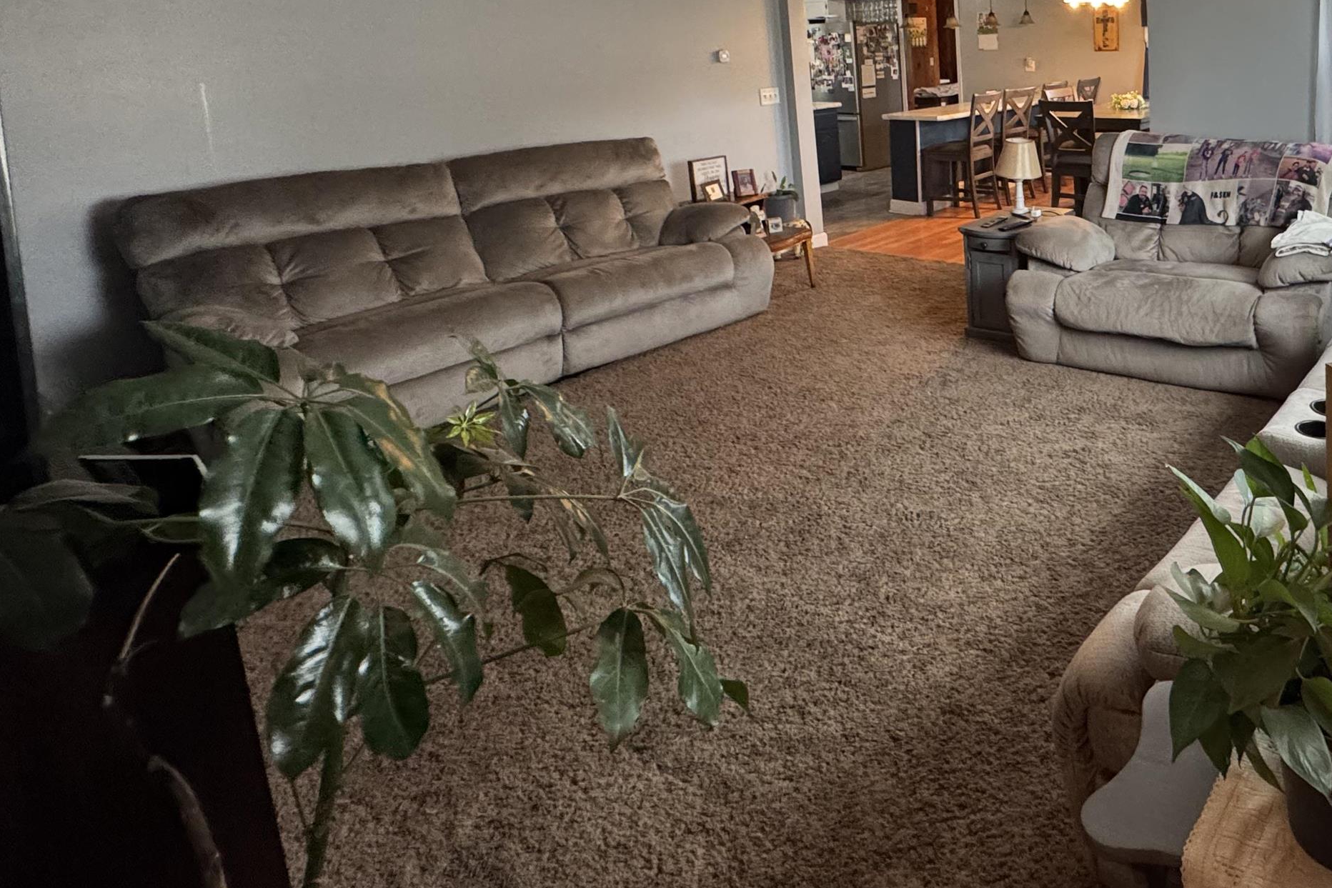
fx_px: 888
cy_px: 166
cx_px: 1062
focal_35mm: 24
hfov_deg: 67.0
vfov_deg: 49.7
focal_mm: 2.22
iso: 500
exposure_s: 1/60
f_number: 2.2
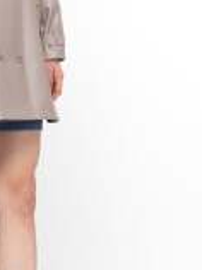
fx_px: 1841
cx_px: -58
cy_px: -48
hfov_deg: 6.2
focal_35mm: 236
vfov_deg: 8.3
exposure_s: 1/250
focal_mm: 80
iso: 100
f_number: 9
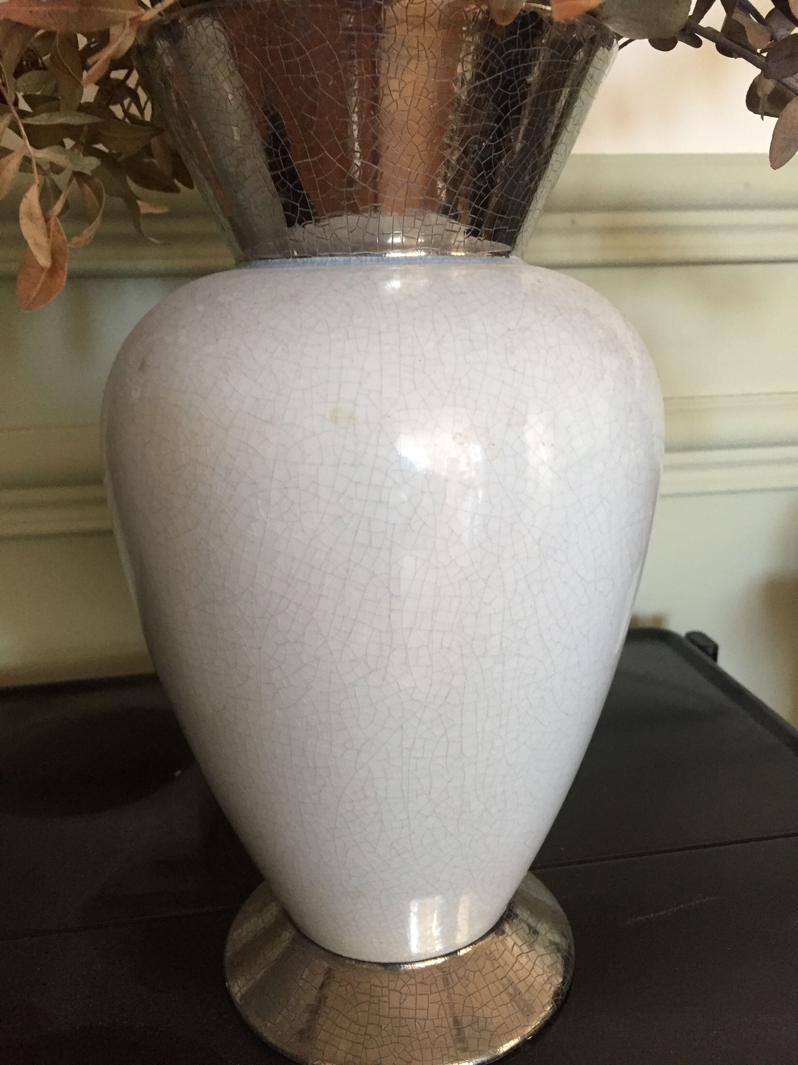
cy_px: 532
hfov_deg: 48.2
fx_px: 891
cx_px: 399
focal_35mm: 29
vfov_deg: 61.7
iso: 200
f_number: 2.2
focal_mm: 4.15
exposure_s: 1/33
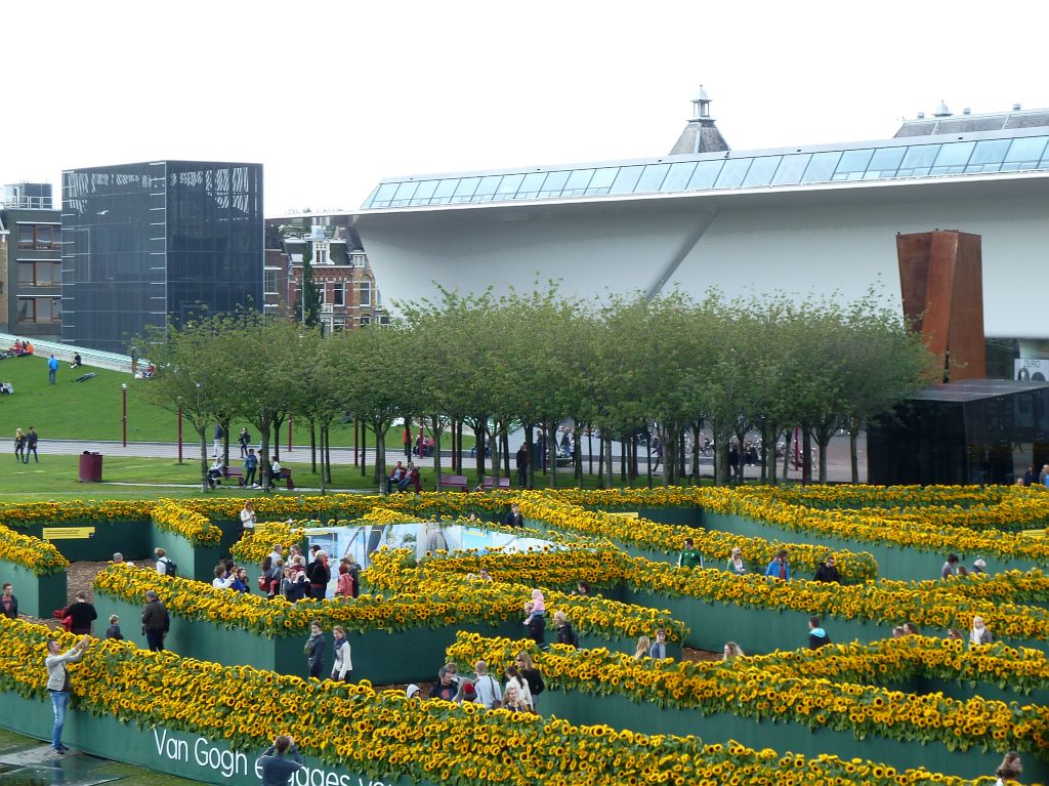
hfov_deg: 21.8
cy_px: 393
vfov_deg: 16.4
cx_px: 524
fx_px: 2726
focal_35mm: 90
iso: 80
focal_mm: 14.7
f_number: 4.3
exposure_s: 1/100
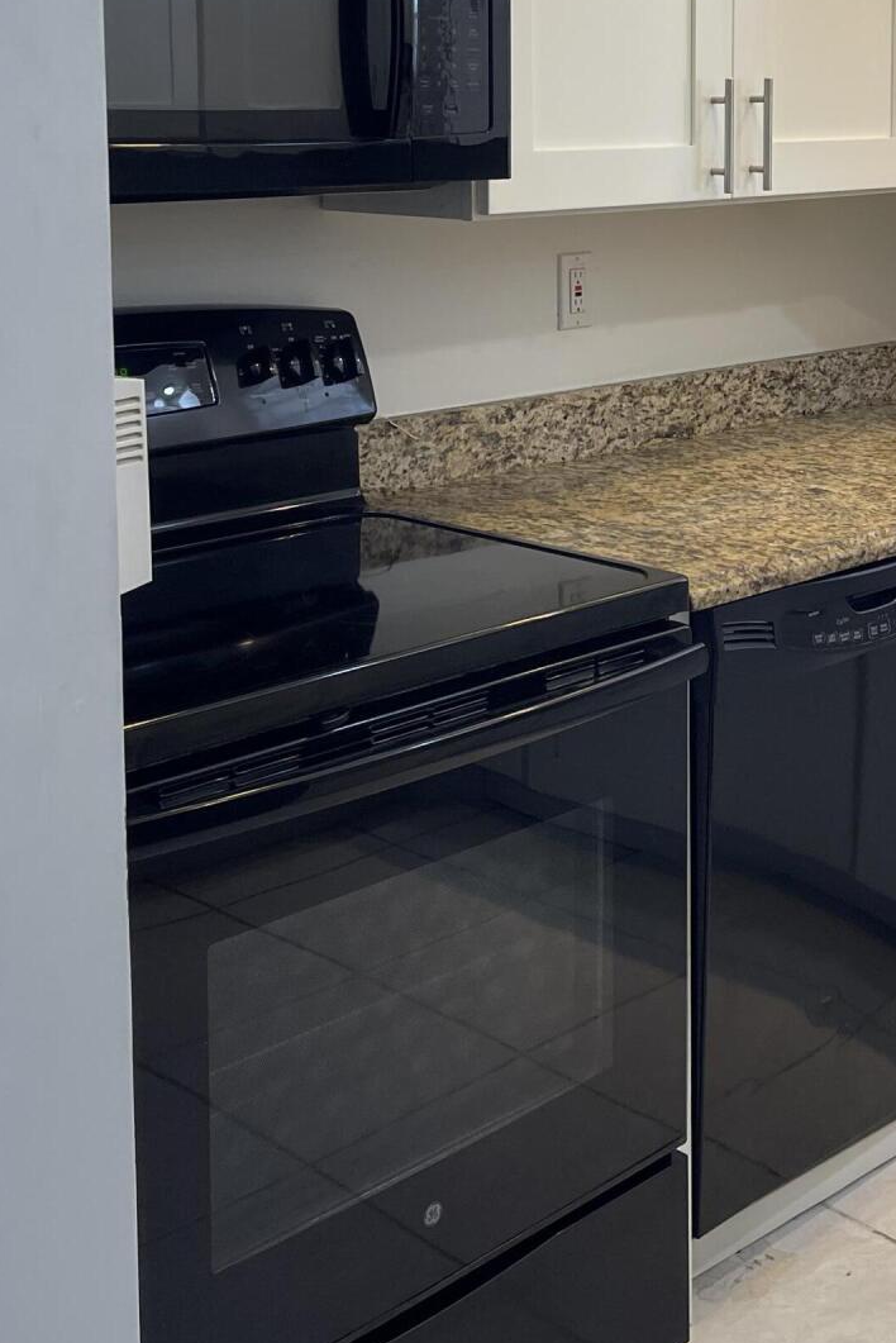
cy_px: 277
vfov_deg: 38.9
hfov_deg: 27.3
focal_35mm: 49
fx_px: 1828
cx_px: 640
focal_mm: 5.1
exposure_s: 1/120
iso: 125
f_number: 1.6
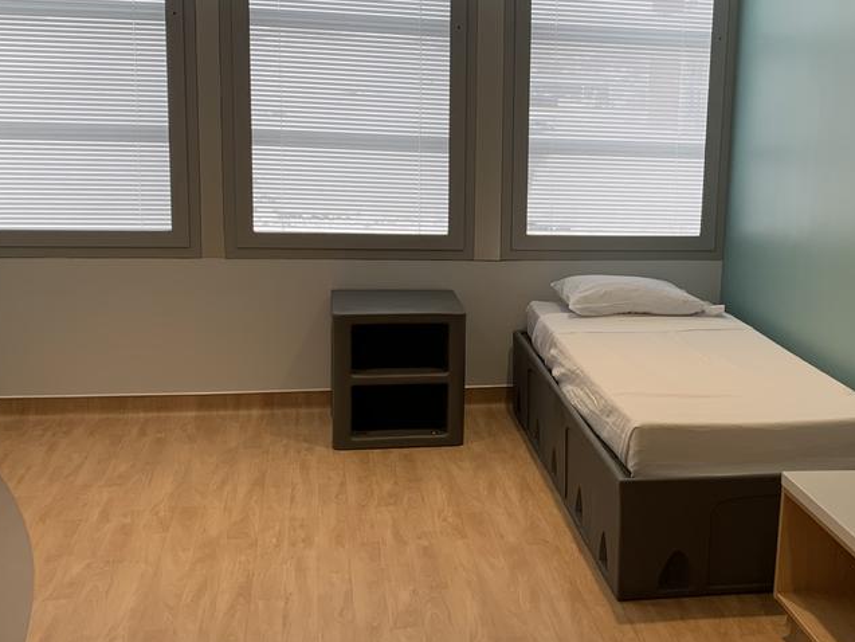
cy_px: 314
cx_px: 592
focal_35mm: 49
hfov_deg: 38.3
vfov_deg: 29.7
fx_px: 1211
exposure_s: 1/121
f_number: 1.8
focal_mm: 4.25
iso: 32
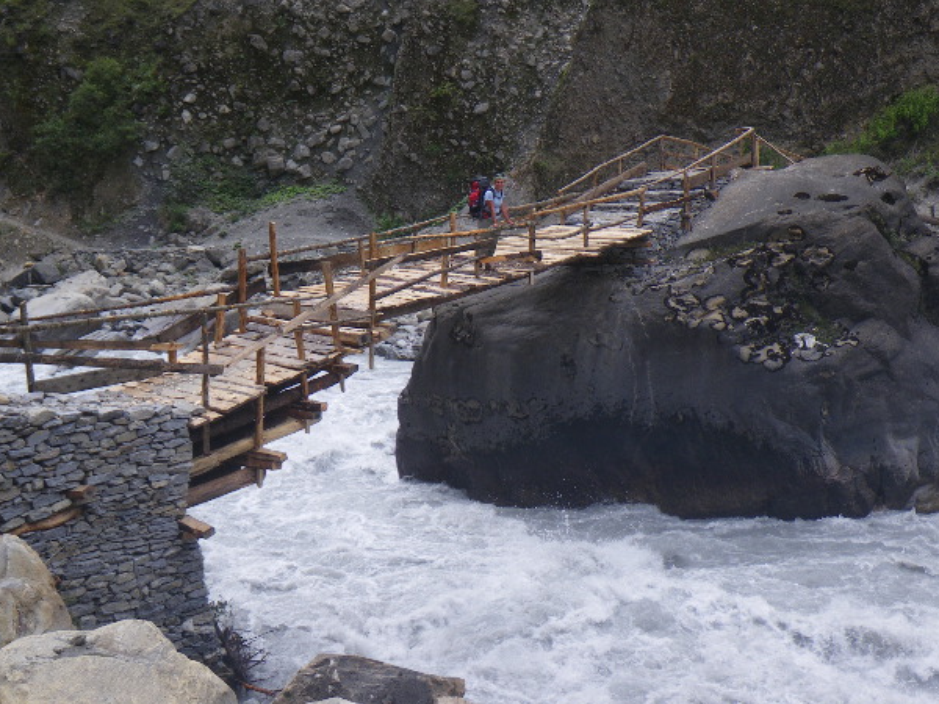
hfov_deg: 34.3
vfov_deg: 26.1
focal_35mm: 56
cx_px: 473
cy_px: 282
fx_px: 1519
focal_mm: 7.5
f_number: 4.2
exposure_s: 1/100
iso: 50
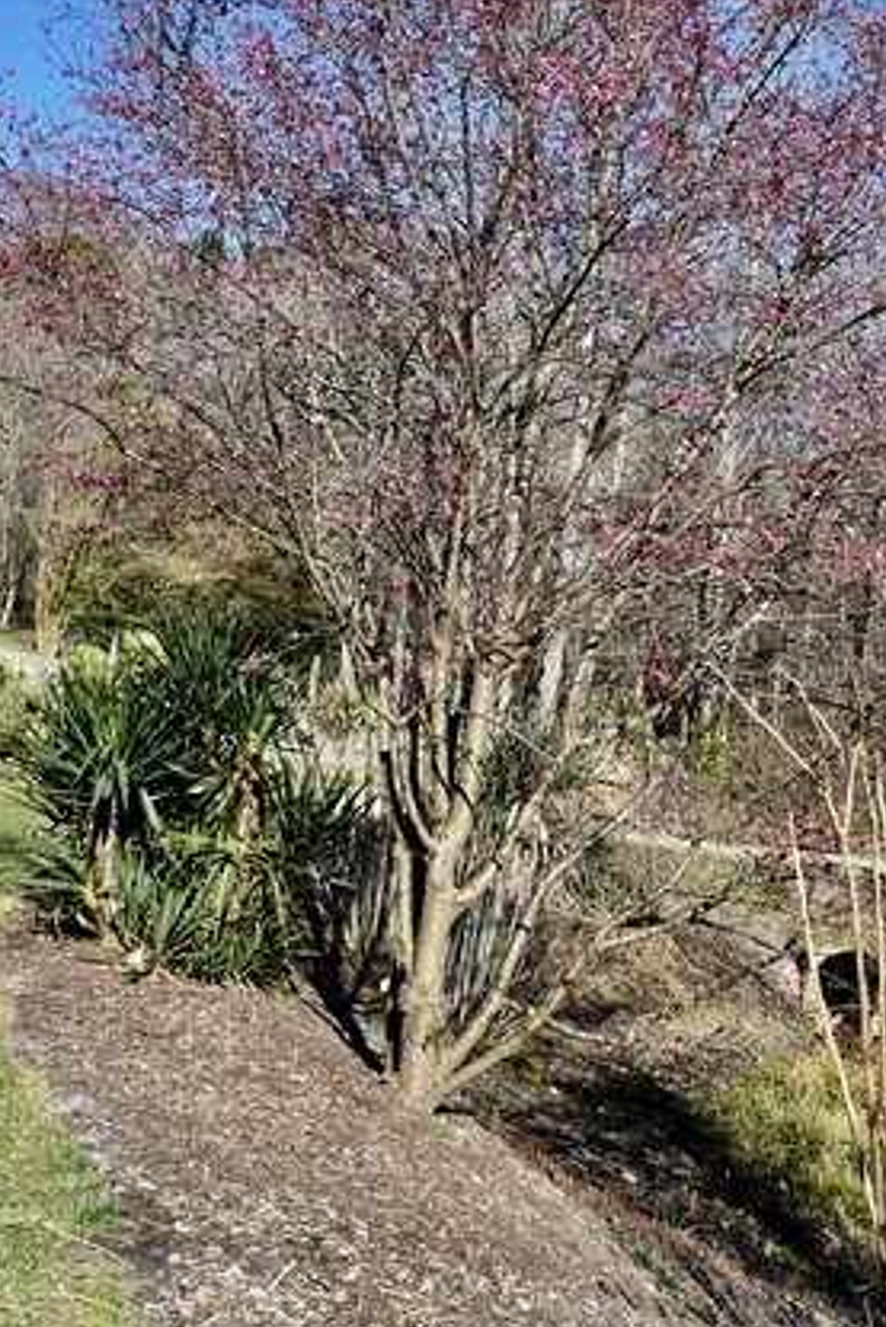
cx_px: 531
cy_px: 349
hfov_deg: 26.0
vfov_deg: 37.3
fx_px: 1918
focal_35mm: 52
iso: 200
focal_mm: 20
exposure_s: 1/320
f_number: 9
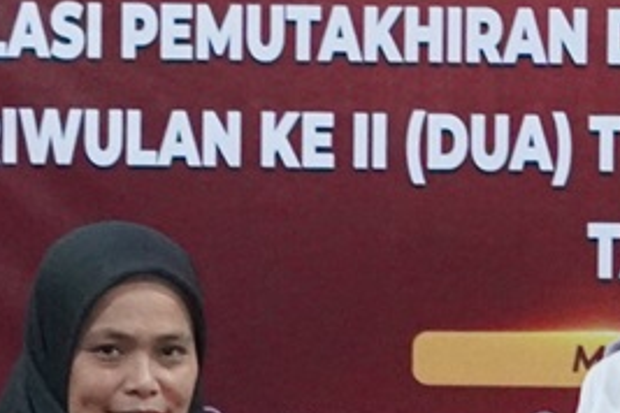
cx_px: 613
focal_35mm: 422
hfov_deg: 4.9
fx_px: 7267
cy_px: 206
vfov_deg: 3.3
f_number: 3.5
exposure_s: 1/160
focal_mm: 50
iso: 6400
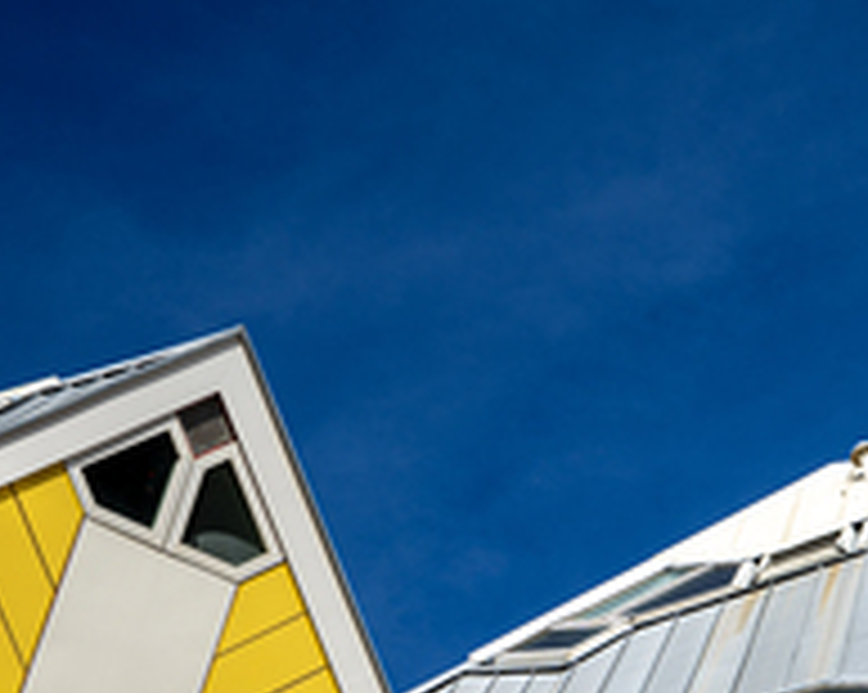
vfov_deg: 13.7
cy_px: 466
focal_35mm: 112
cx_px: 517
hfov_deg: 17.2
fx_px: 2874
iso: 100
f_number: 8
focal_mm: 50
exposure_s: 1/100
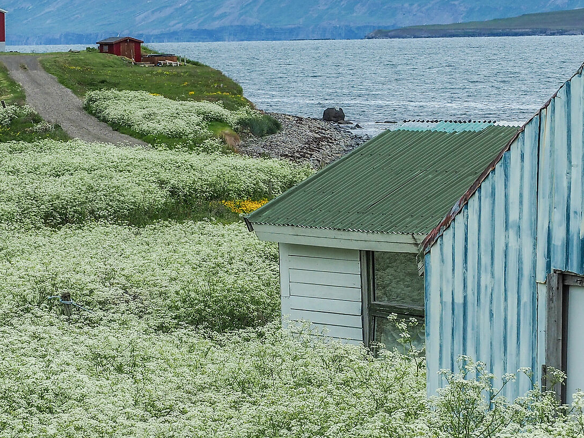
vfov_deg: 7.7
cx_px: 373
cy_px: 249
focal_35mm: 193
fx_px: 3257
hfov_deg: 10.2
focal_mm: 44
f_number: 8
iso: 200
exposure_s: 1/500
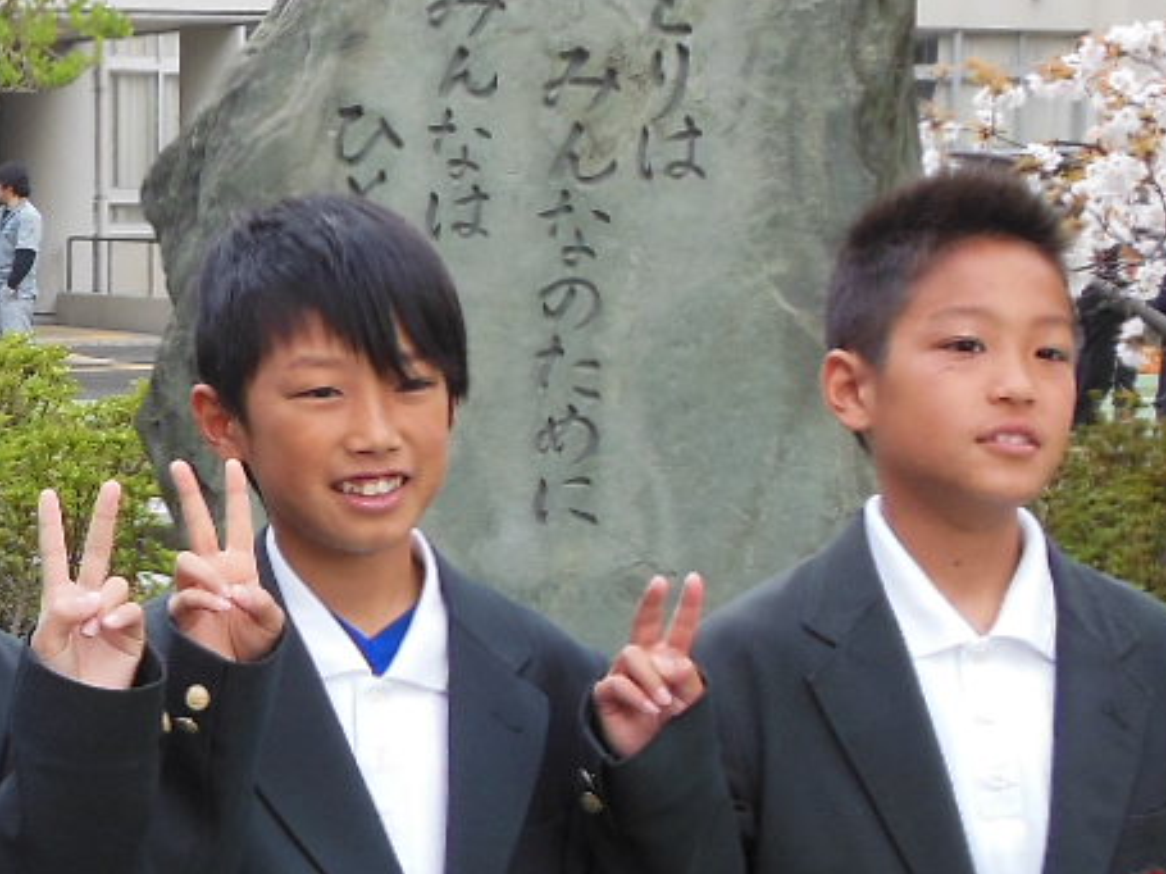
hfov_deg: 16.1
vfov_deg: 12.8
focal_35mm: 116
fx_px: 3906
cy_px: 507
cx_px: -354
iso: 125
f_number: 3.5
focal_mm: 6
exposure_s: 1/80
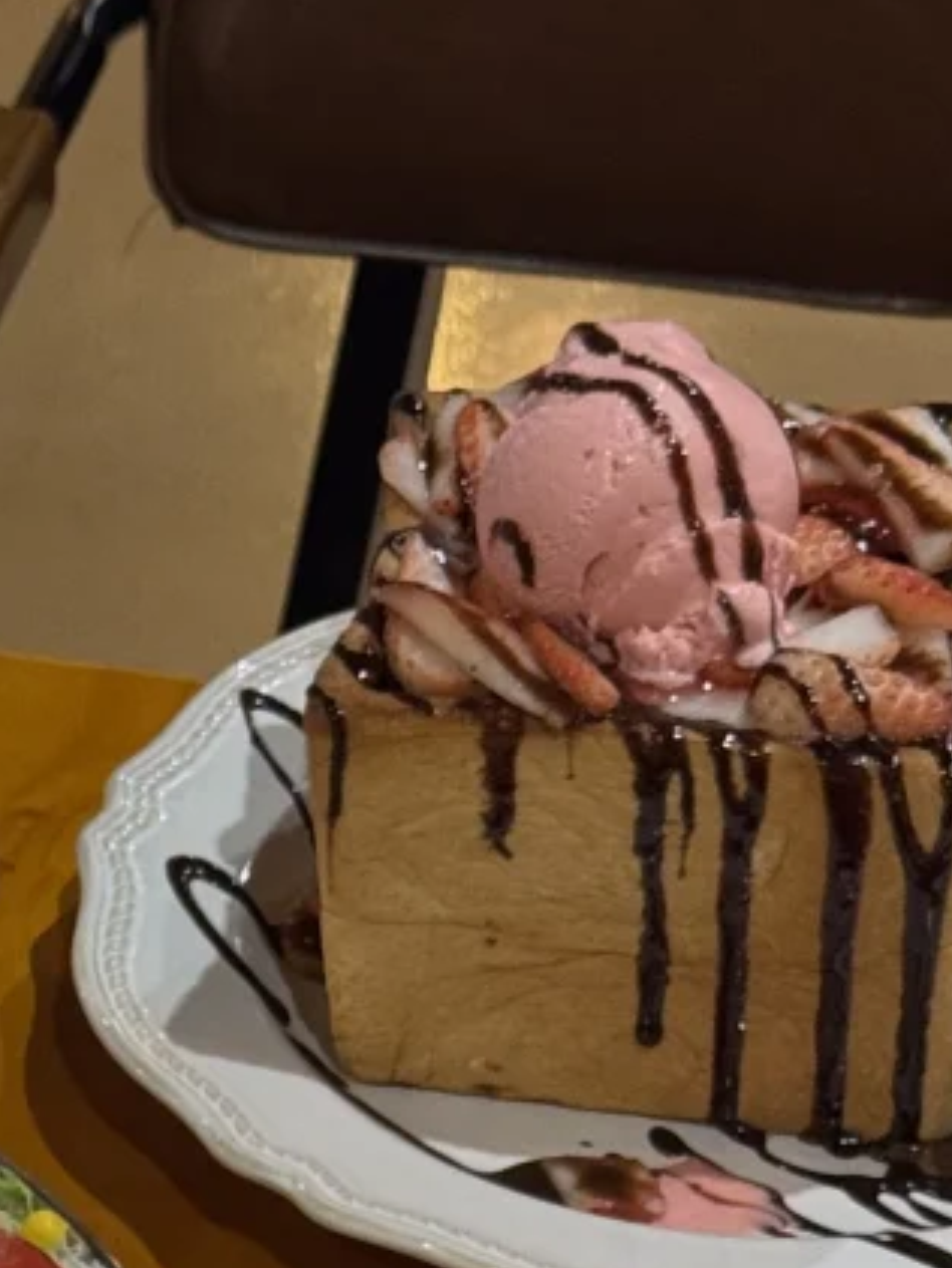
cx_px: -69
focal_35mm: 164
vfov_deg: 11.7
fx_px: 6011
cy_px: 1720
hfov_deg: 9.0
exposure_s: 1/33
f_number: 1.78
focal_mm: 6.76
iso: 200
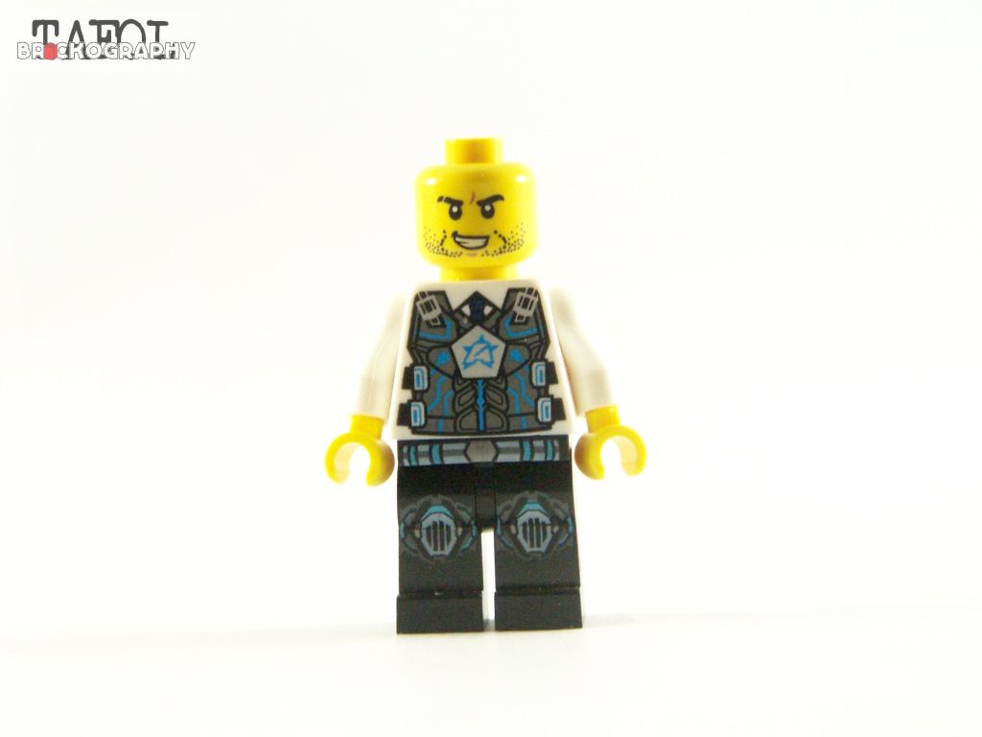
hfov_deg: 16.8
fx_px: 3319
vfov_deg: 12.7
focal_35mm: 117
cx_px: 491
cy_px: 368
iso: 400
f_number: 3.6
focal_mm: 19.4
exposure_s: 1/60
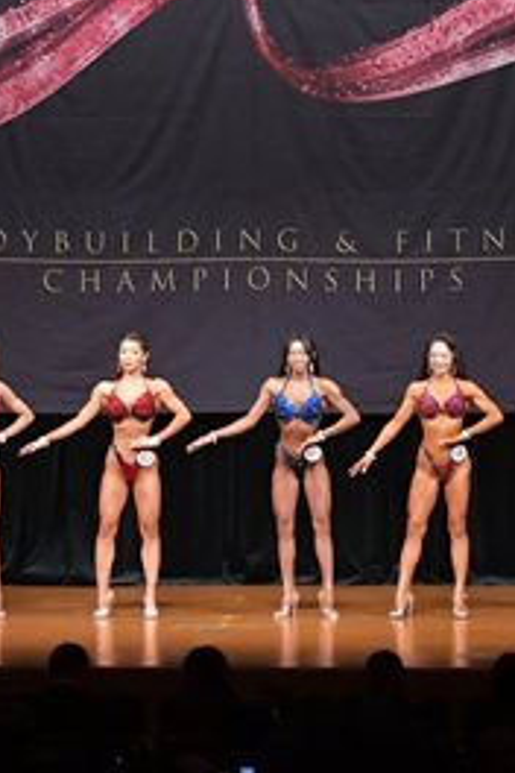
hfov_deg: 7.4
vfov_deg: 11.1
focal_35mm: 185
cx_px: 256
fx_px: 3969
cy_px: 334
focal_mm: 42
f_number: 5.6
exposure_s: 1/400
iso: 5000
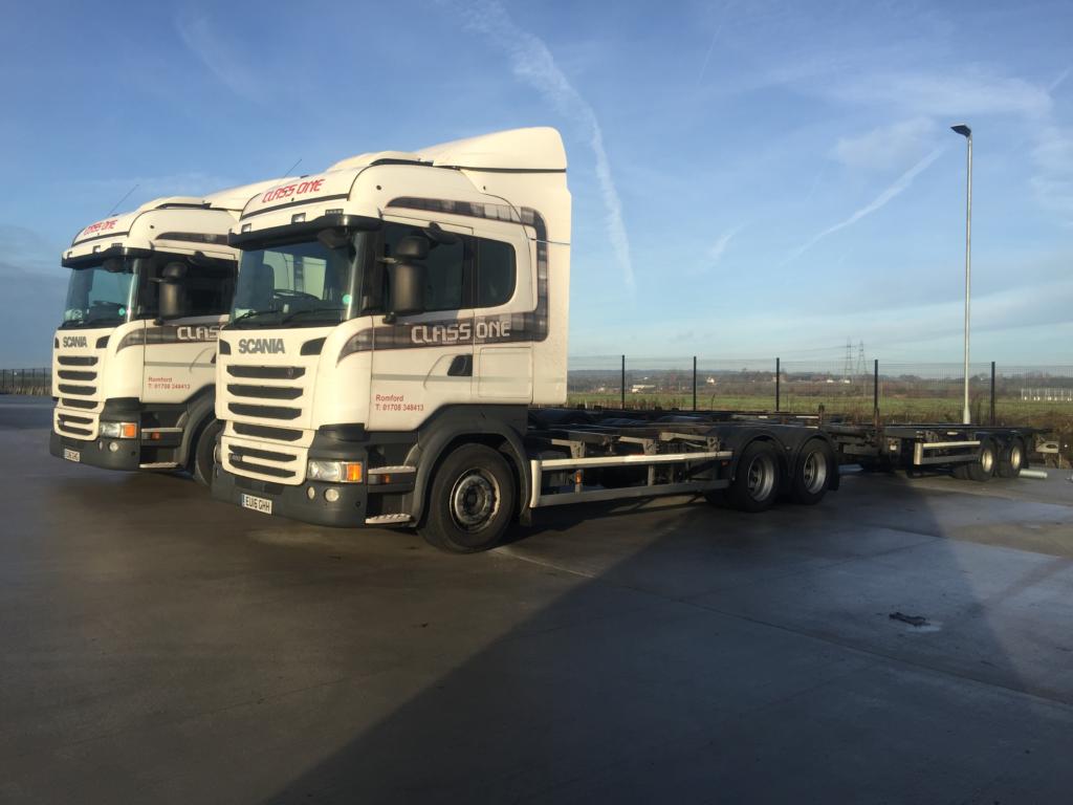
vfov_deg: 48.2
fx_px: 899
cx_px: 536
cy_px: 402
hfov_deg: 61.7
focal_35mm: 29
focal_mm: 4.15
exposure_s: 1/1199
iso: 32
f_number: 2.2
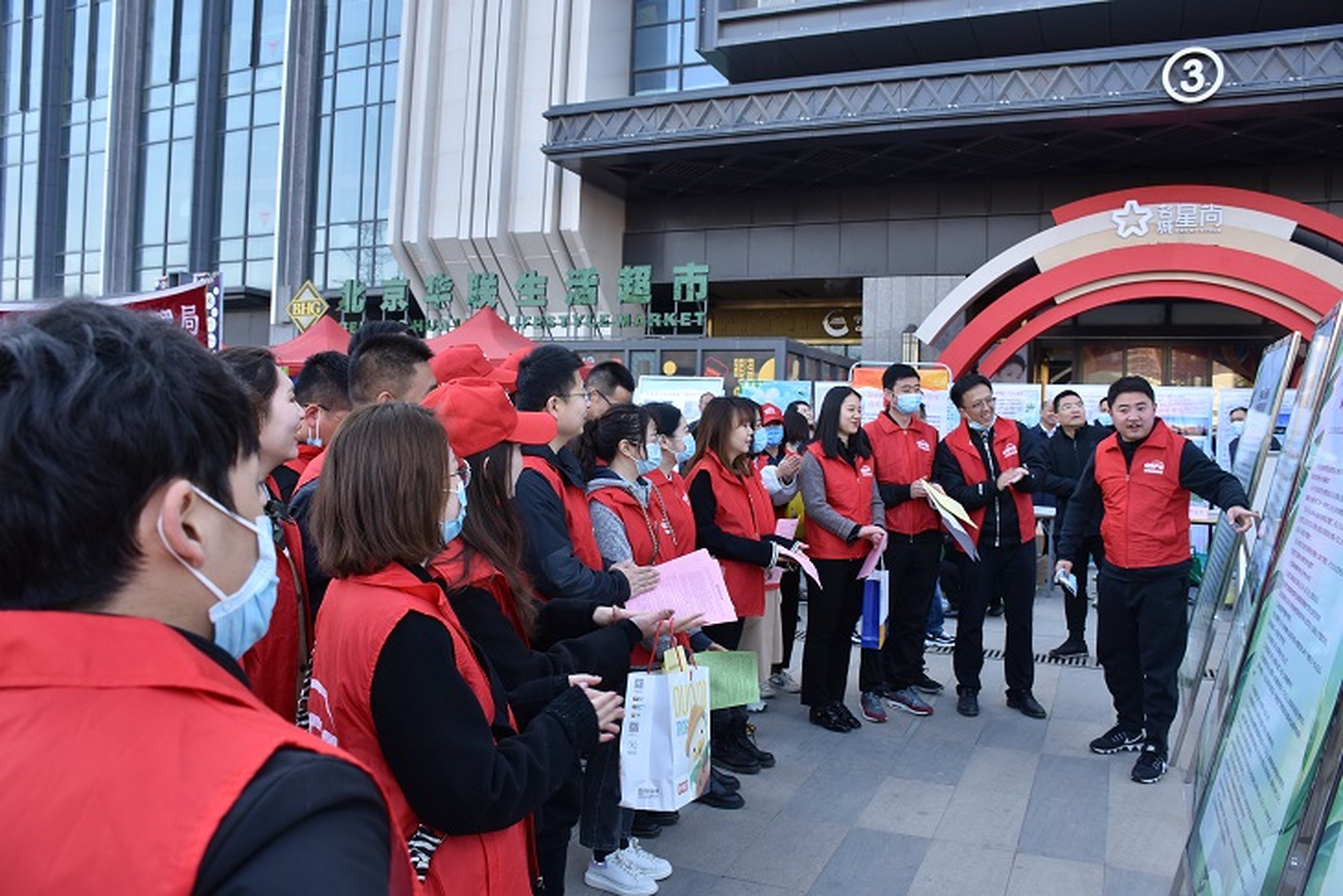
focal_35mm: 27
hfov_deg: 67.4
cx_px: 672
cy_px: 448
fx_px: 1007
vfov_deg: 47.9
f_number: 5.6
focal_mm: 18
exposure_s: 1/125
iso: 125
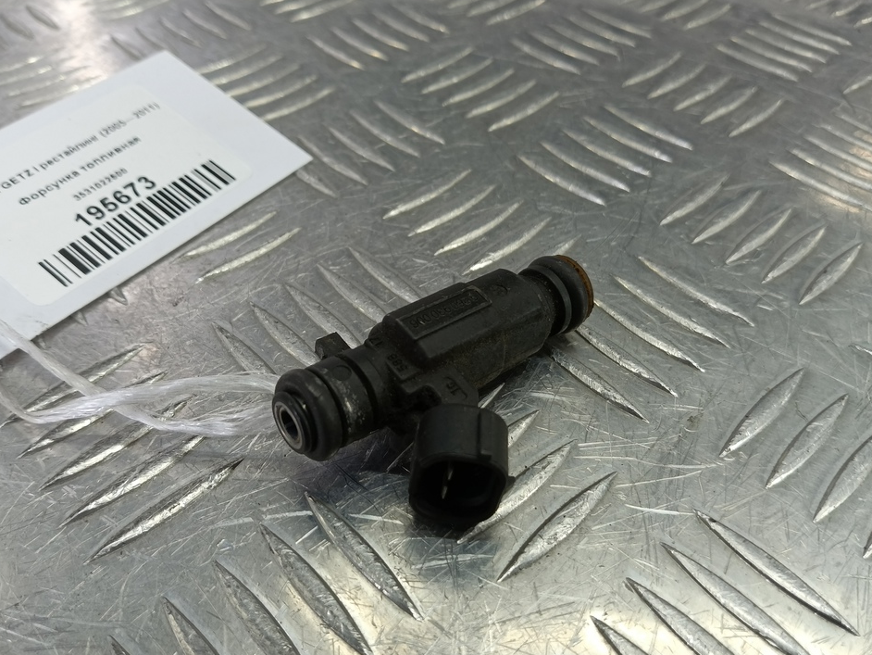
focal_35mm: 25
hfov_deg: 69.4
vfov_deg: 54.8
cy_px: 353
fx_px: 630
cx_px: 427
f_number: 1.6
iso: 105
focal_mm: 4.11
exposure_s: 1/50
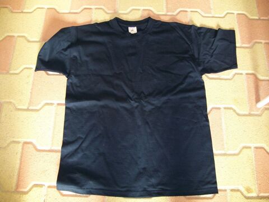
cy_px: 101
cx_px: 134
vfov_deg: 41.8
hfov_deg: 54.0
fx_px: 264
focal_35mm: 34
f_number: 2.7
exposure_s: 1/60
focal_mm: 6.1
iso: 64
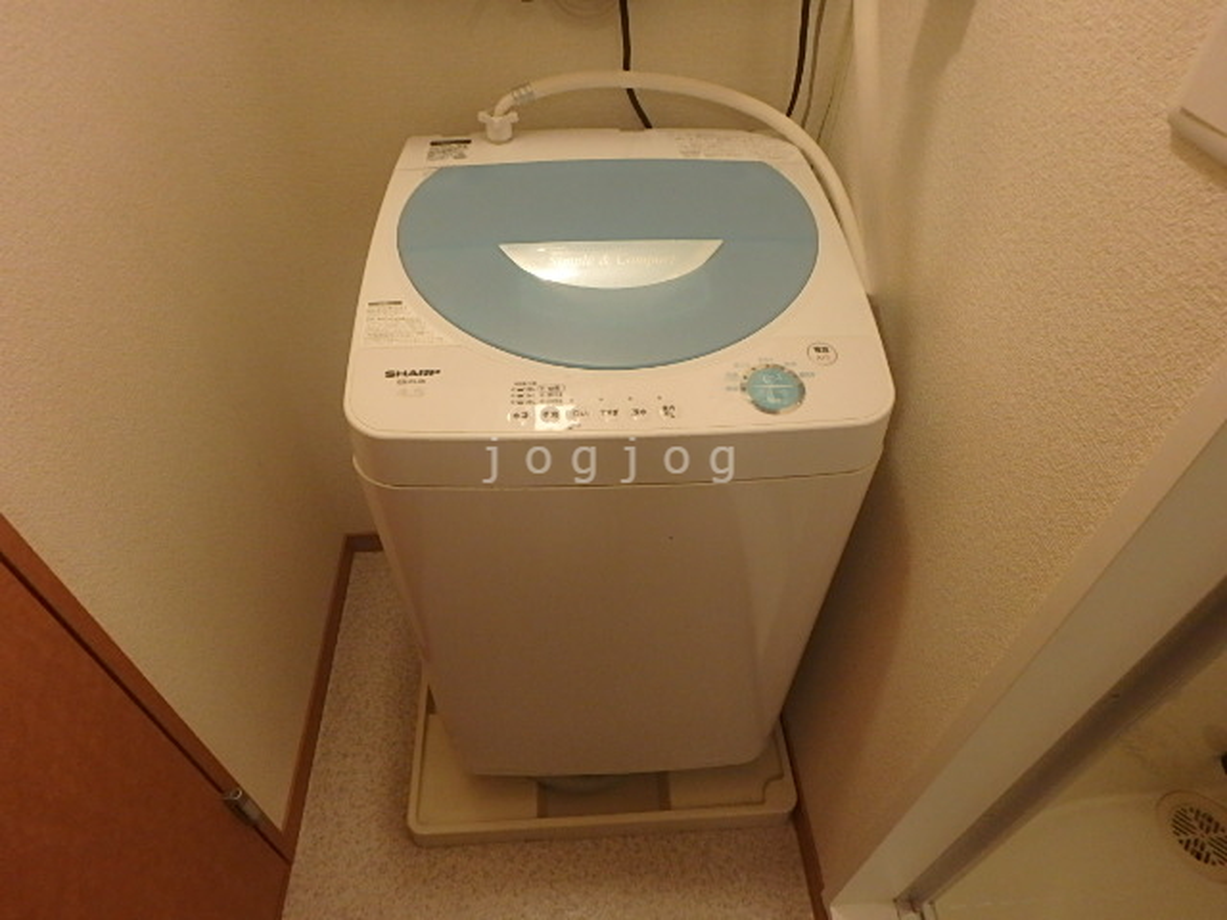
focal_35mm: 21
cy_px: 460
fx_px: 744
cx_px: 614
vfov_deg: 63.4
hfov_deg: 79.0
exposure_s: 1/30
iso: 400
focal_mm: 3.7
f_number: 3.5
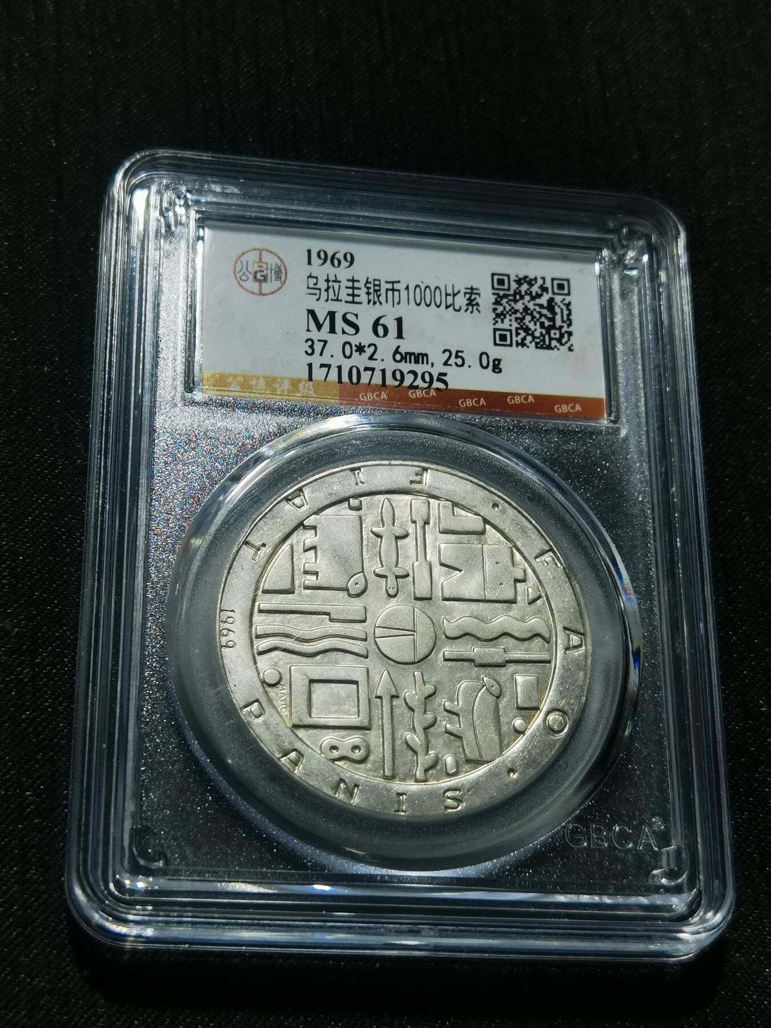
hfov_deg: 23.3
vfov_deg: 30.7
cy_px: 514
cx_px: 386
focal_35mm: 63
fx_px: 1871
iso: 64
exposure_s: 1/100
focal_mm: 6.67
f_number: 1.9
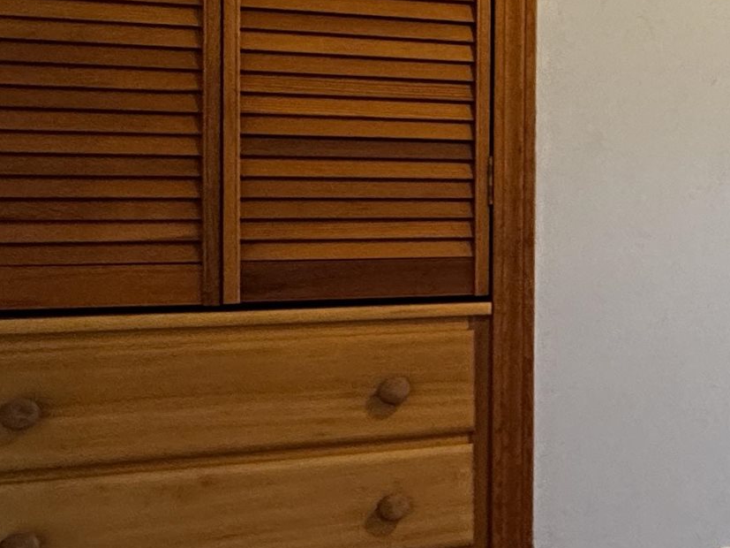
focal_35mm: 52
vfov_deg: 27.9
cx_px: 1045
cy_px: 200
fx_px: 1096
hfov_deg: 27.6
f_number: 2.2
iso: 320
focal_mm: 2.22
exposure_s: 1/60
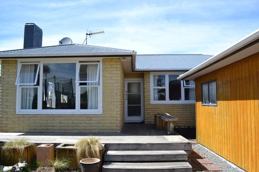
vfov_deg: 43.6
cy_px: 86
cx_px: 130
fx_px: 216
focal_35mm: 30
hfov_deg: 61.9
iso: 100
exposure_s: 1/250
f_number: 8
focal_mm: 20
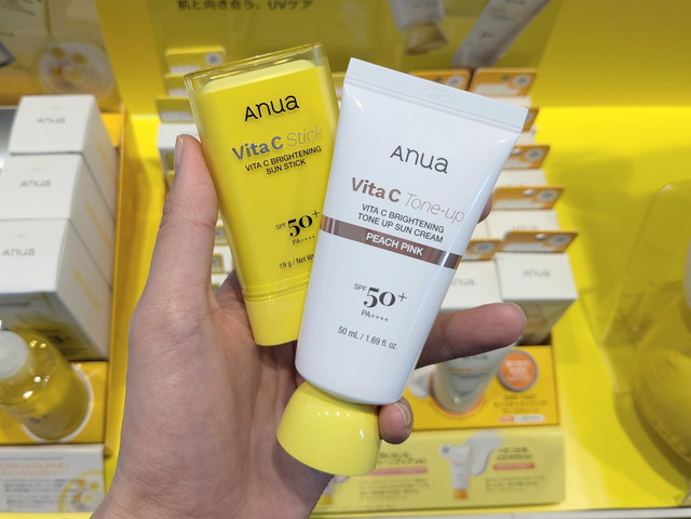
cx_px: 346
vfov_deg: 51.4
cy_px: 260
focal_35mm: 27
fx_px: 539
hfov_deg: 65.3
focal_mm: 4.38
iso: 41
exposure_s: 1/152
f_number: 1.73
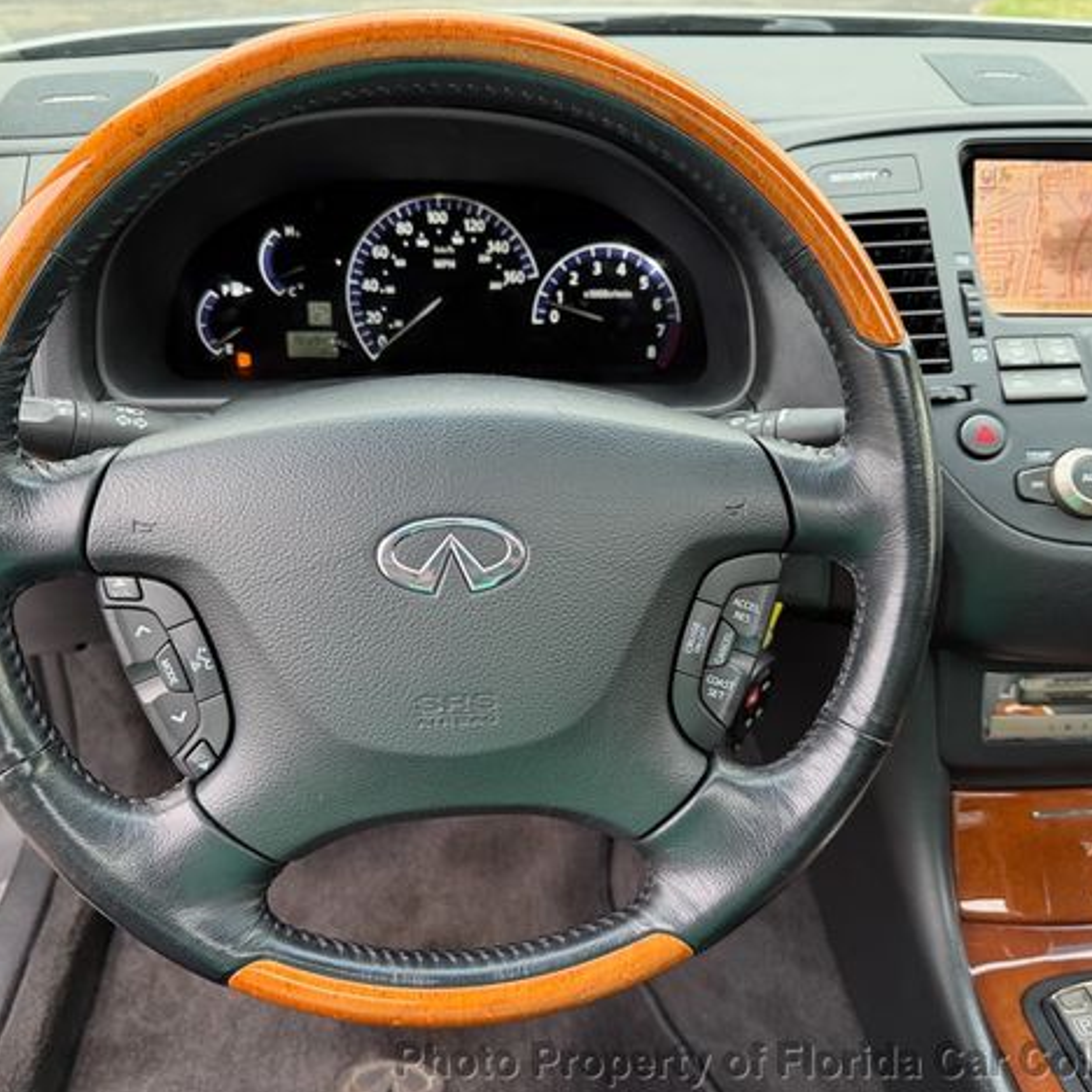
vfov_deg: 55.6
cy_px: 551
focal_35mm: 29
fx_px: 1035
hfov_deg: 55.6
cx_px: 558
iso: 200
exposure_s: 1/72
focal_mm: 6.76
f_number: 1.78
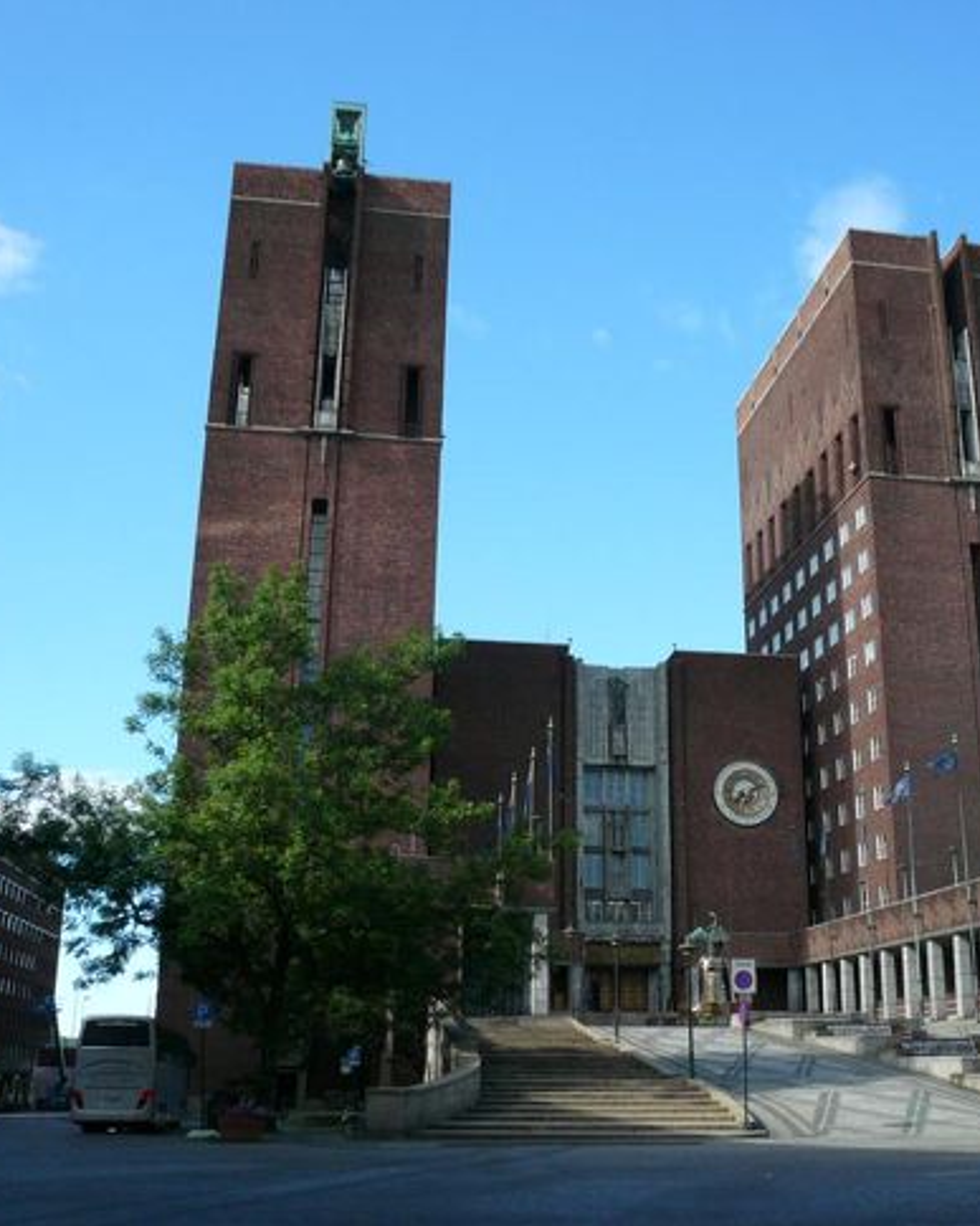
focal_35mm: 38
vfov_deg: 47.9
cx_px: 585
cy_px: 612
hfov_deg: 39.0
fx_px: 1378
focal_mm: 4.6
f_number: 2.8
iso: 100
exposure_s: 1/800
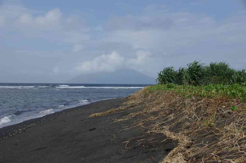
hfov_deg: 37.9
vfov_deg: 25.7
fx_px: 358
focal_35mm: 52
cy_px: 82
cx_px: 123
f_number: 8
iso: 100
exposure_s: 1/250
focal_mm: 35
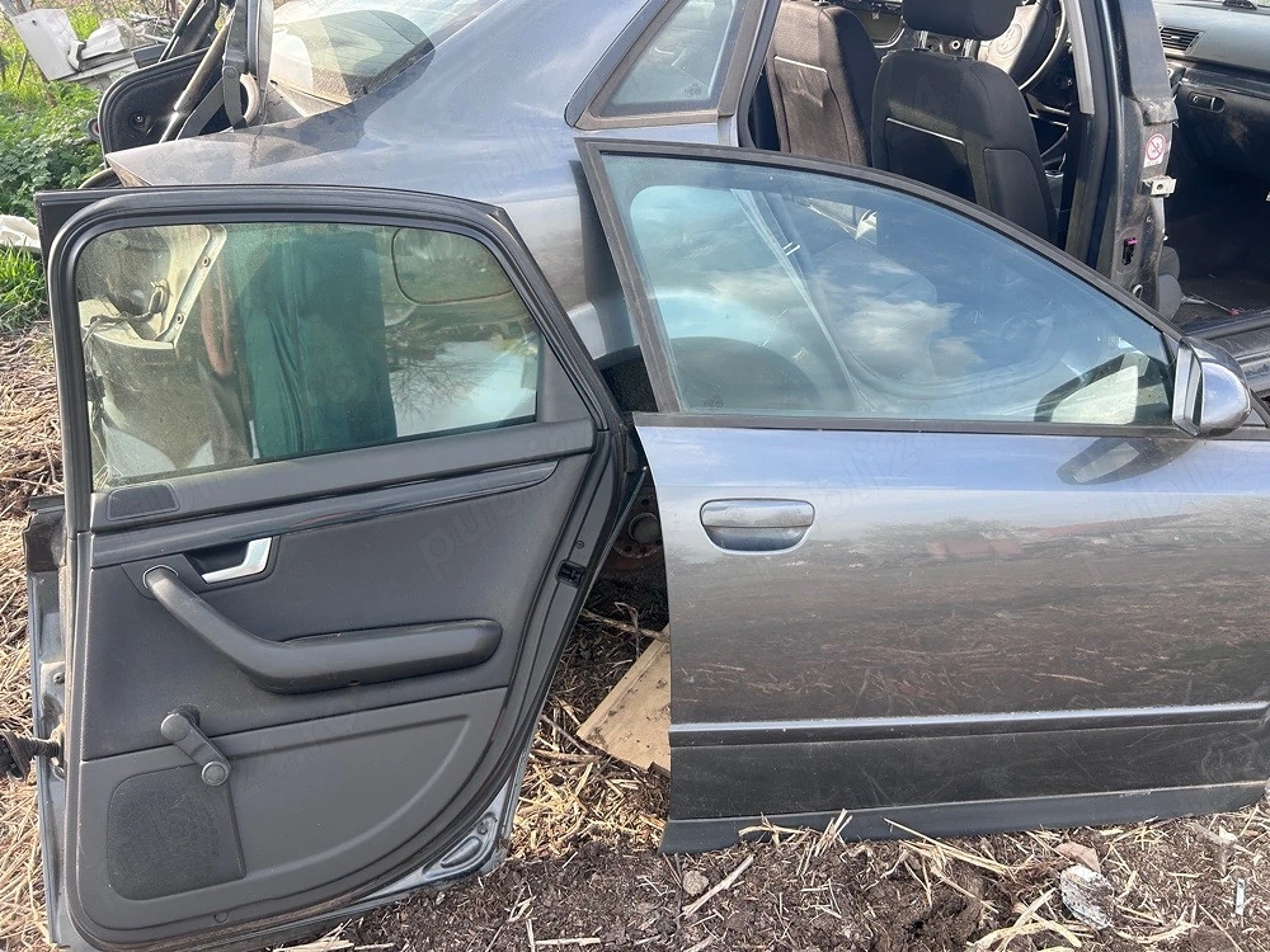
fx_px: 954
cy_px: 476
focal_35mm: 26
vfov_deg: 53.1
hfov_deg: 67.3
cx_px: 635
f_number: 1.5
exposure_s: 1/391
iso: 50
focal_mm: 5.7
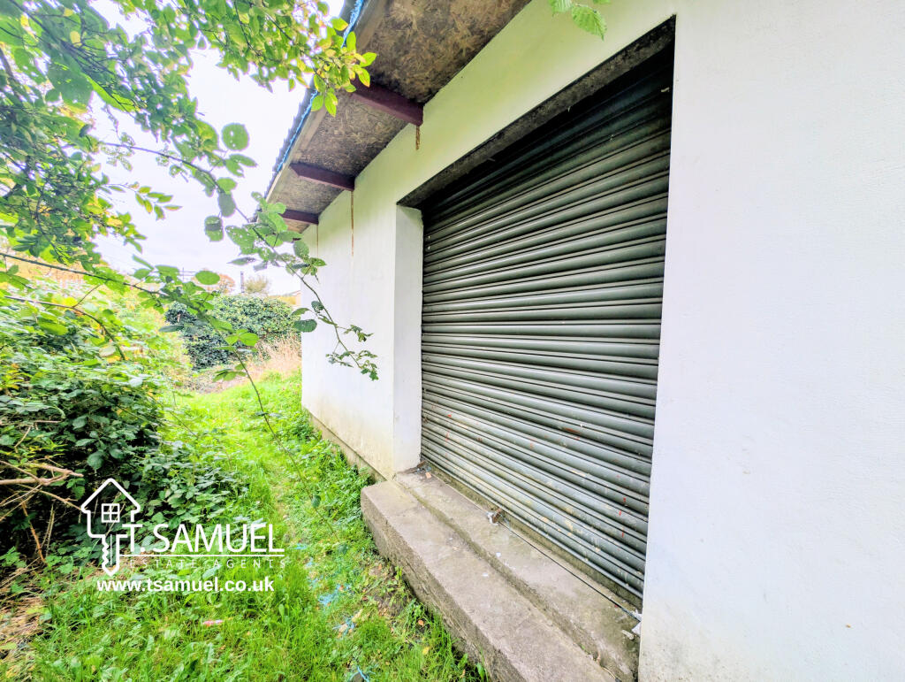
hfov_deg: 110.5
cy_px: 341
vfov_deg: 94.6
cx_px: 452
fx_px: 314
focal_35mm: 12
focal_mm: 2.23
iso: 38
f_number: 1.95
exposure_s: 1/656
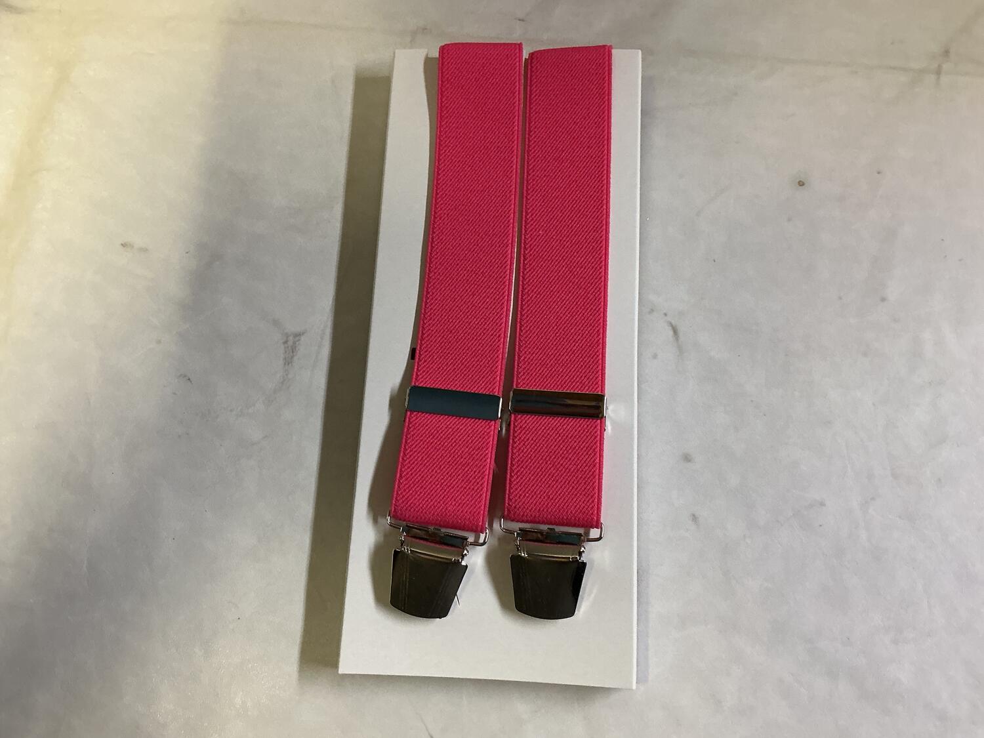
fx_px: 824
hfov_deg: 61.7
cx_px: 492
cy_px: 369
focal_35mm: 29
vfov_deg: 48.2
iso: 100
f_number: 1.8
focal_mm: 3
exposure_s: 1/50
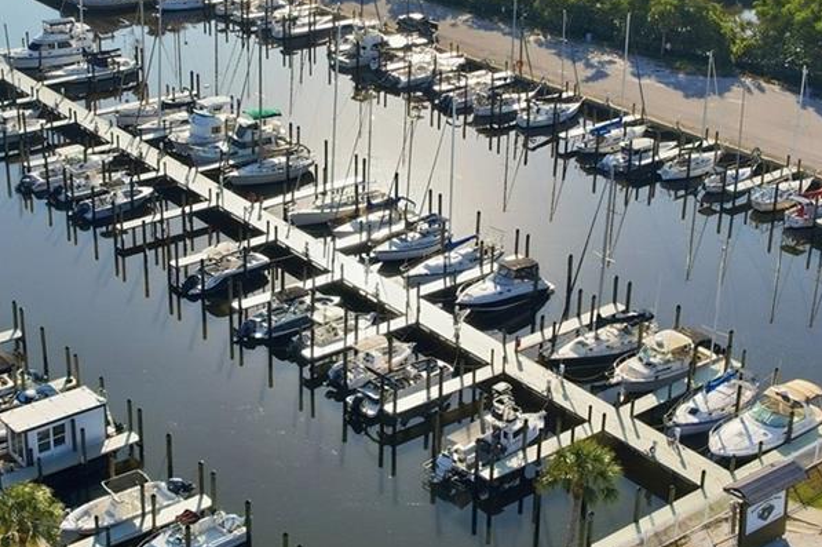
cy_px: 187
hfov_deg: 33.9
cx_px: 363
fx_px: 1346
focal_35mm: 59
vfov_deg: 22.9
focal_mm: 8.4
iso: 100
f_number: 2.8
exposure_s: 1/1250
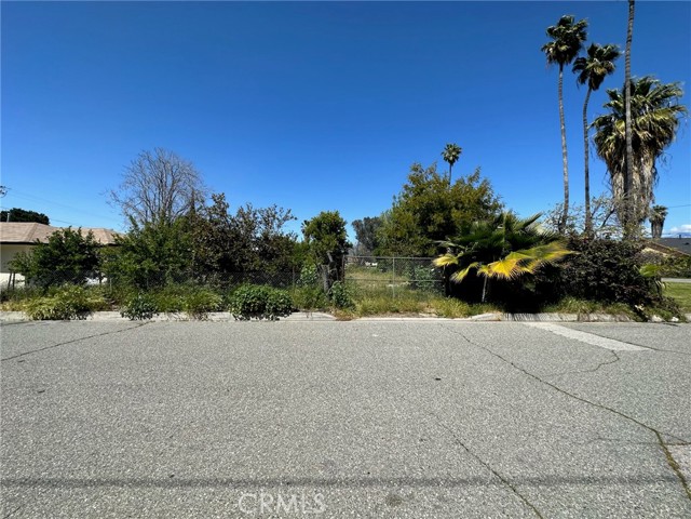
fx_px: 279
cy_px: 260
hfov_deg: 102.1
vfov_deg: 85.7
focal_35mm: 14
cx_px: 346
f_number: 2.2
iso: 50
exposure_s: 1/1855
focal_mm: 2.22
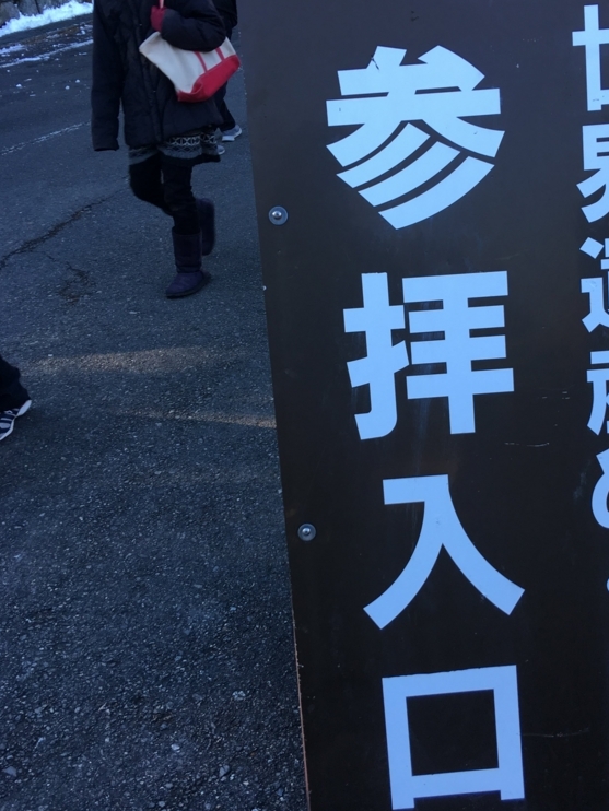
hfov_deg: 35.7
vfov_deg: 46.8
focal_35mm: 40
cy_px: 402
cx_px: 398
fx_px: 938
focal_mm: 4.15
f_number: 2.2
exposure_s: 1/120
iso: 32
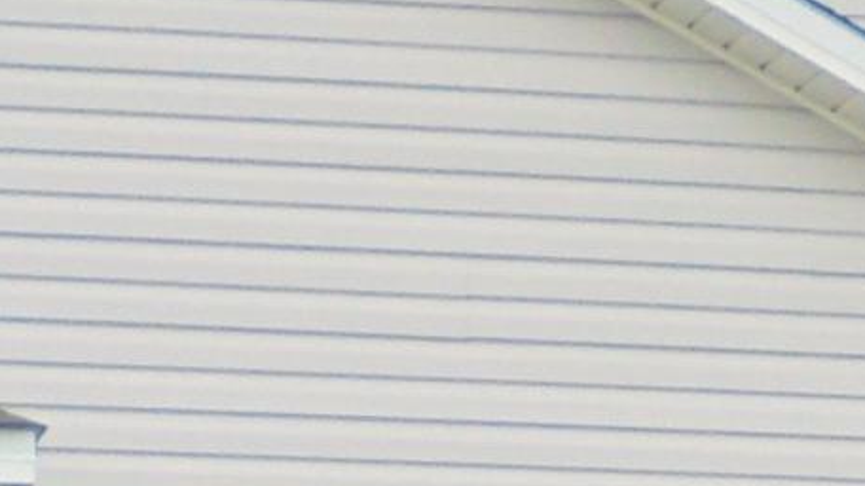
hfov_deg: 10.3
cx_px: 656
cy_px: 1393
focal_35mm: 208
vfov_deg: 5.5
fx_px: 4769
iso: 100
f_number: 3.7
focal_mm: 5.3
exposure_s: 1/500
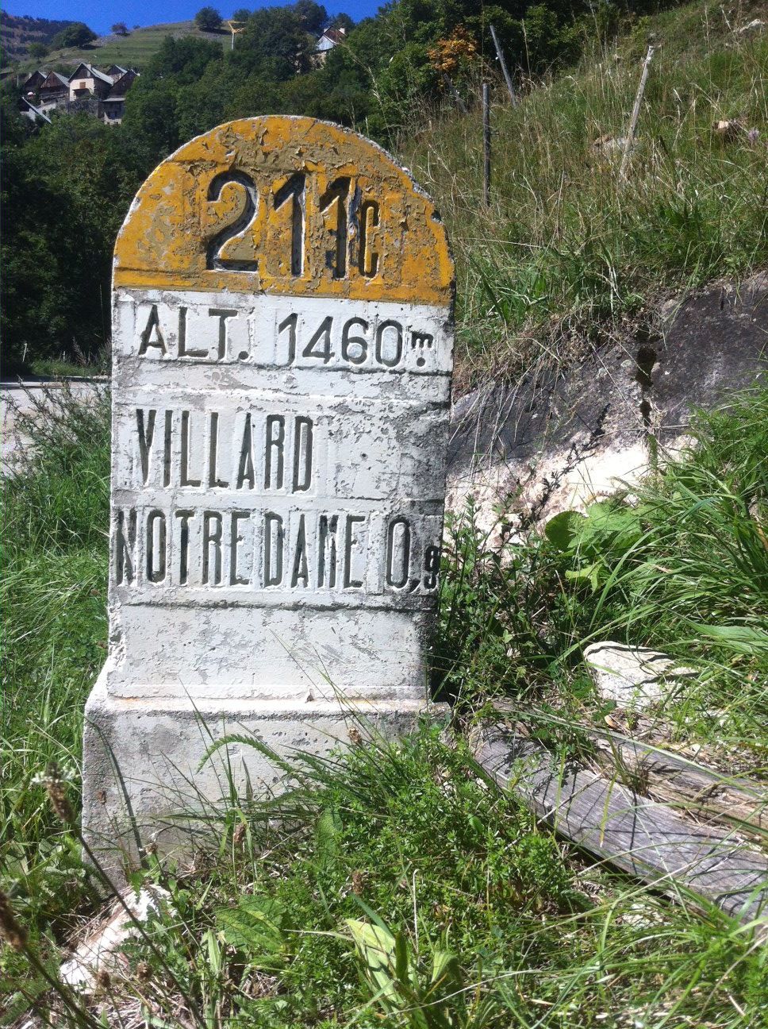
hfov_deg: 40.6
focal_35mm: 35
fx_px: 1038
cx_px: 384
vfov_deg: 52.7
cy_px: 514
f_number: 2.8
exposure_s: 1/1316
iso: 80
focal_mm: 3.85
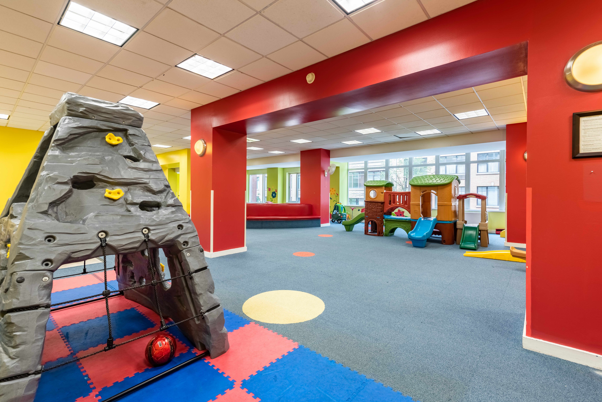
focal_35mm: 16
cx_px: 301
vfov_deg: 73.8
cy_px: 201
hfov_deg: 96.7
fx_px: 268
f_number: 6.3
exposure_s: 1/200
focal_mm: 16
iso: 320
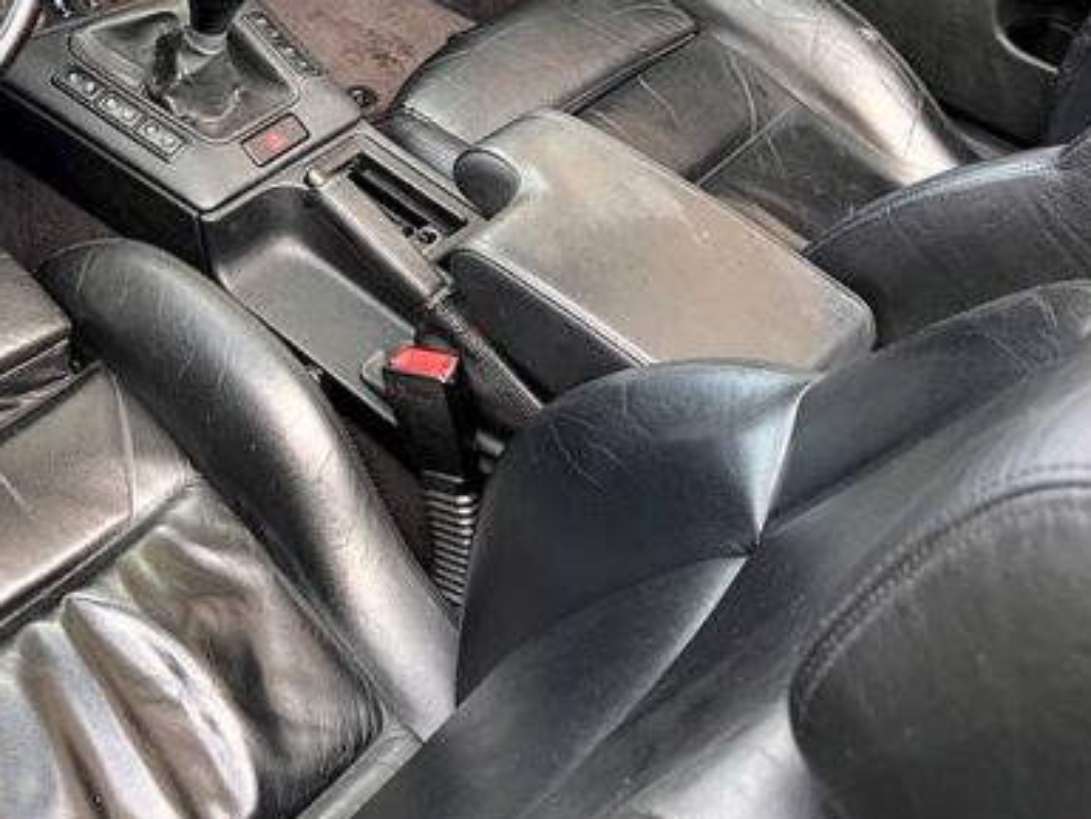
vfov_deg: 26.1
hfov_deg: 34.7
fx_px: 1702
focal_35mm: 54
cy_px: 77
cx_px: 266
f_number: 1.5
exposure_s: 1/121
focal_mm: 5.7
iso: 100
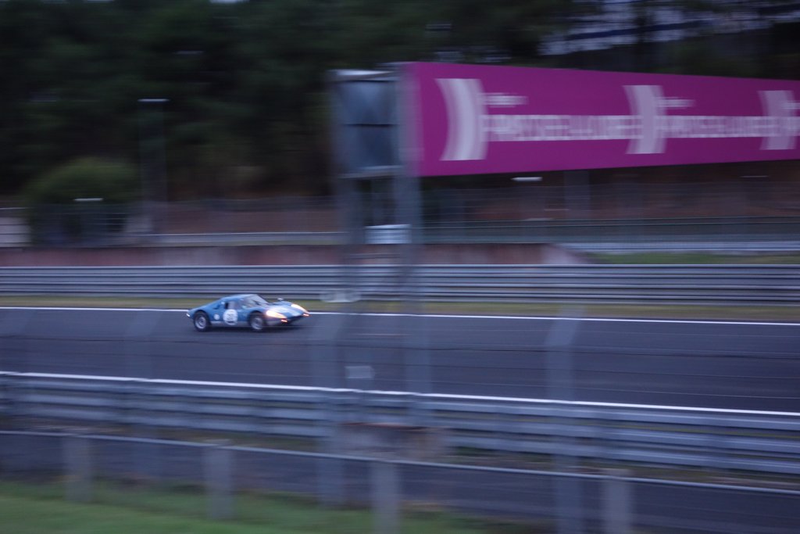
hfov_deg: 29.2
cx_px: 400
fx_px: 1533
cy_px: 267
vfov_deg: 19.7
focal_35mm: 69
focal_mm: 25.63
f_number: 4
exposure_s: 1/40
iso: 800
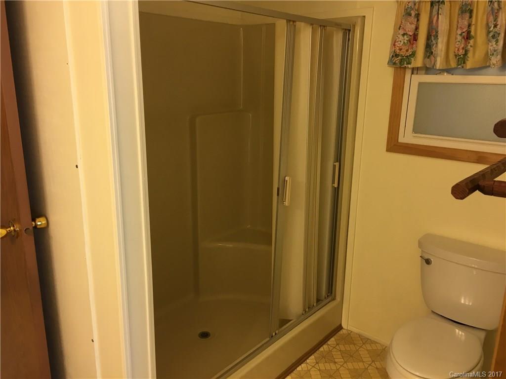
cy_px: 190
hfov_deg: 61.7
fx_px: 424
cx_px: 253
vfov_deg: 48.2
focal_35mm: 29
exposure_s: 1/30
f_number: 2.2
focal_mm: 4.15
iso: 64
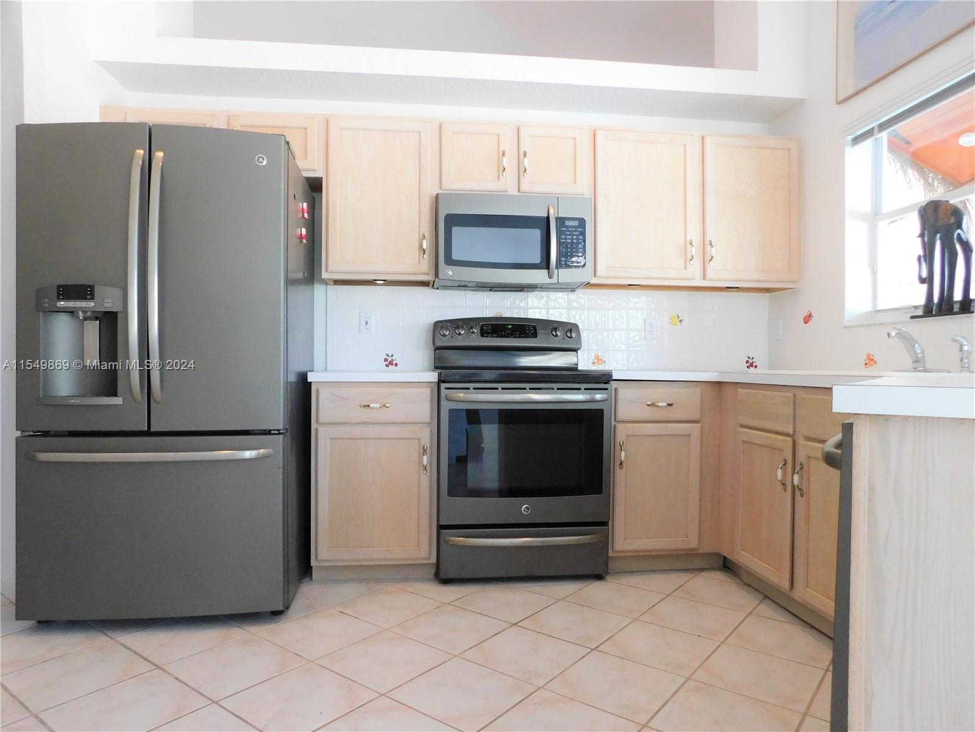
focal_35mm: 23
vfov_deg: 58.9
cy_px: 366
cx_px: 488
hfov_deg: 73.9
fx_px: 648
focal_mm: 4
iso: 400
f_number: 3
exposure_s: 1/30
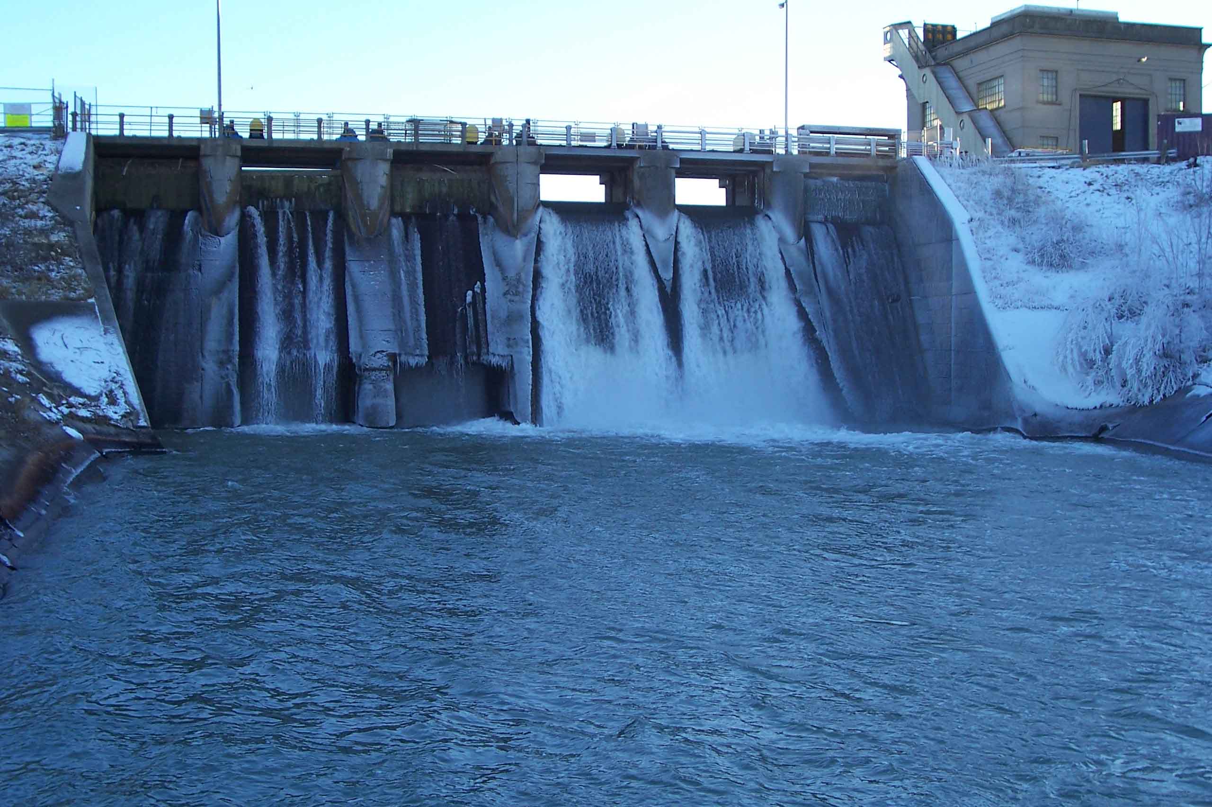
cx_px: 606
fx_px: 1414
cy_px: 404
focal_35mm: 42
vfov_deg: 31.9
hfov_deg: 46.4
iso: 80
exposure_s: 1/180
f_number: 3
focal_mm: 7
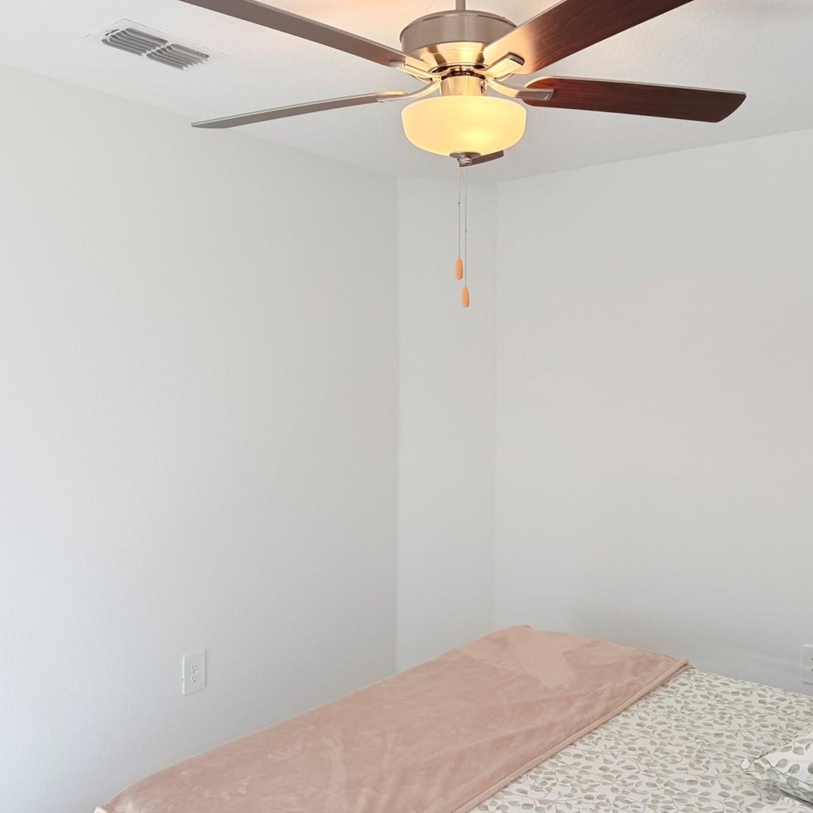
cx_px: 514
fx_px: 824
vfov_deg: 52.5
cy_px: 385
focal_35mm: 31
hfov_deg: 51.9
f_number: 1.78
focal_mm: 6.76
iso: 100
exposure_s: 1/256
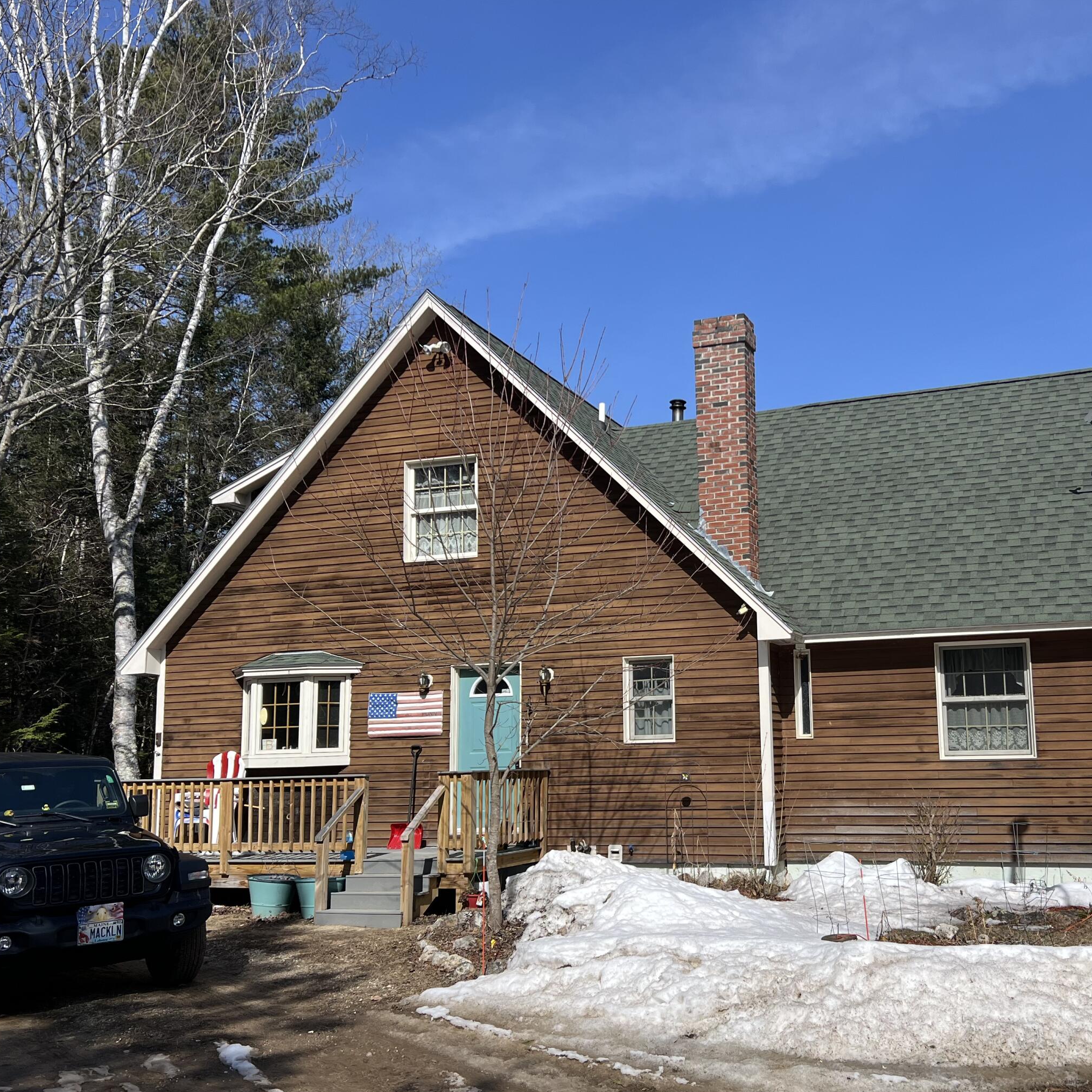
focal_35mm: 34
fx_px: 1213
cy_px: 603
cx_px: 689
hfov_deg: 48.0
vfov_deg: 48.4
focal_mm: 5.7
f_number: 1.5
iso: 50
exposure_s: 1/4831
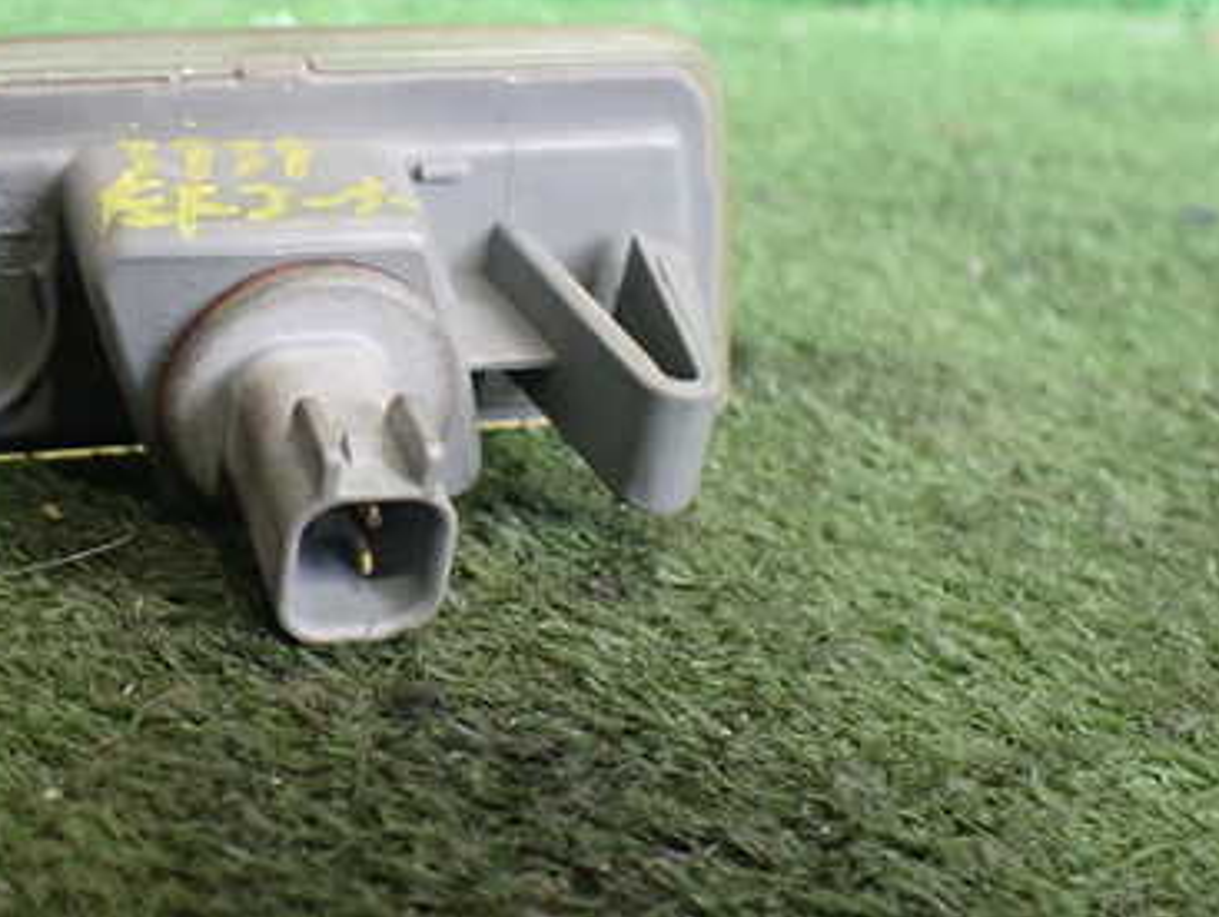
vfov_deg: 29.7
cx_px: 316
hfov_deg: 38.0
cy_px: 392
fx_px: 1727
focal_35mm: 49
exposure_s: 1/100
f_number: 2.3
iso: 800
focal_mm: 5.4
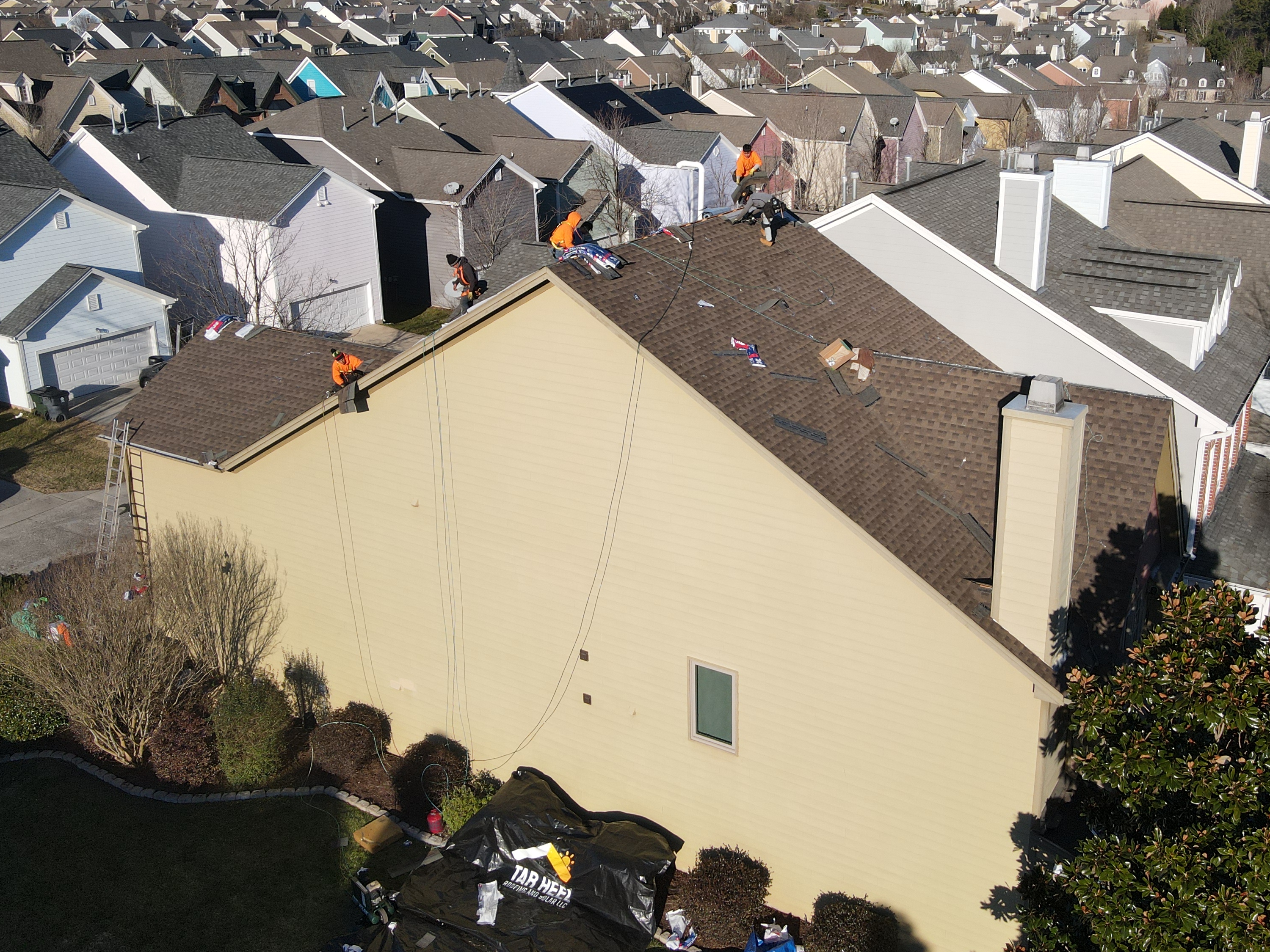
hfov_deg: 56.6
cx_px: 722
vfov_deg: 43.9
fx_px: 1174
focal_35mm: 32
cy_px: 381
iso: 110
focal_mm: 4.5
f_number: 2.8
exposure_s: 1/800
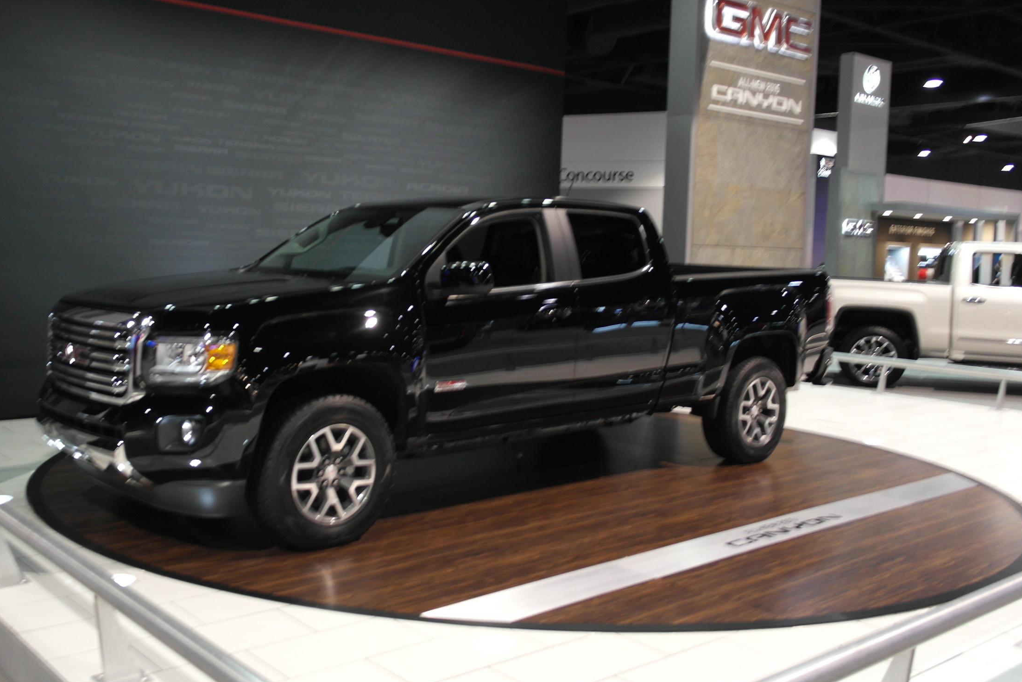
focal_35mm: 34
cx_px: 451
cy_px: 310
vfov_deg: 38.9
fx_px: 965
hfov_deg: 55.7
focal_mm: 20
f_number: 3.5
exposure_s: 1/20
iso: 800
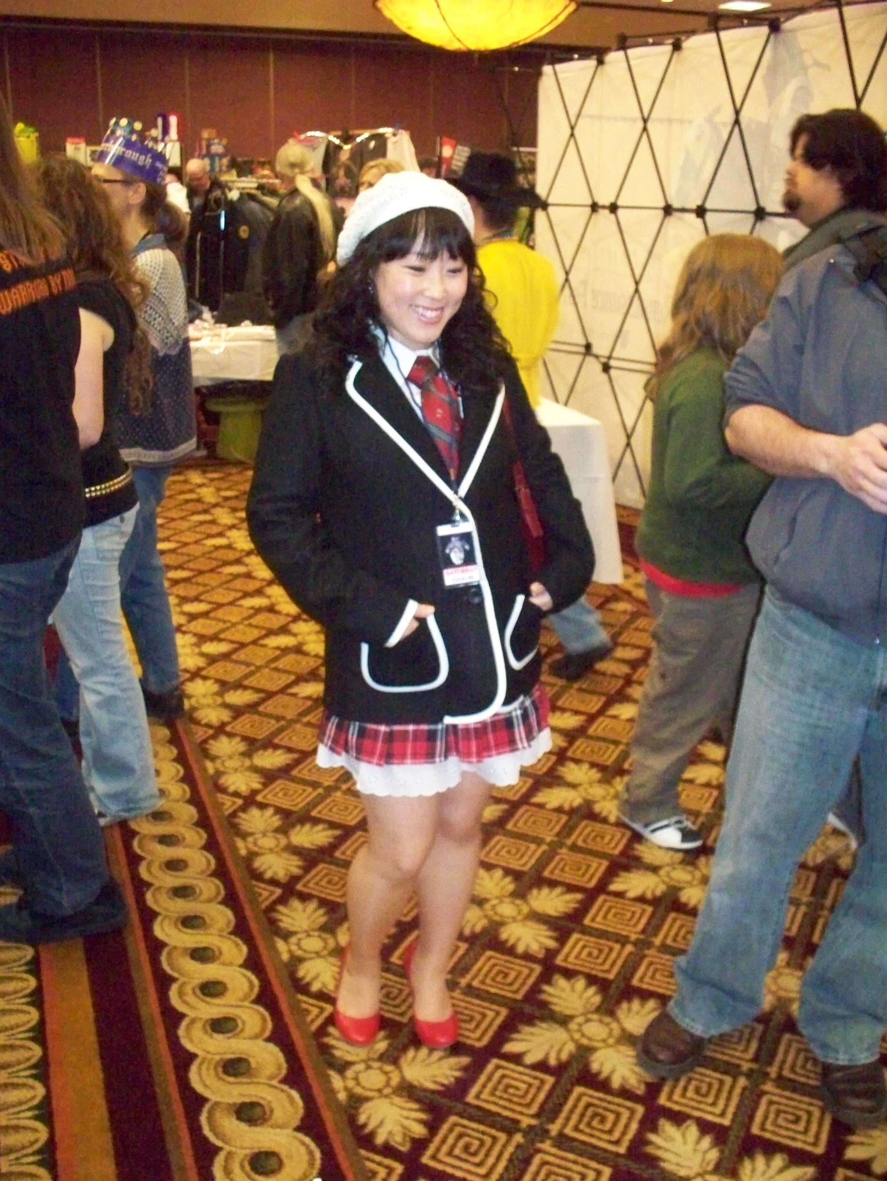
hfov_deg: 39.7
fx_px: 1228
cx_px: 444
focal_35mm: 36
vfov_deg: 51.3
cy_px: 590
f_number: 2.8
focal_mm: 7.54
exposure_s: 1/60
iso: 1600
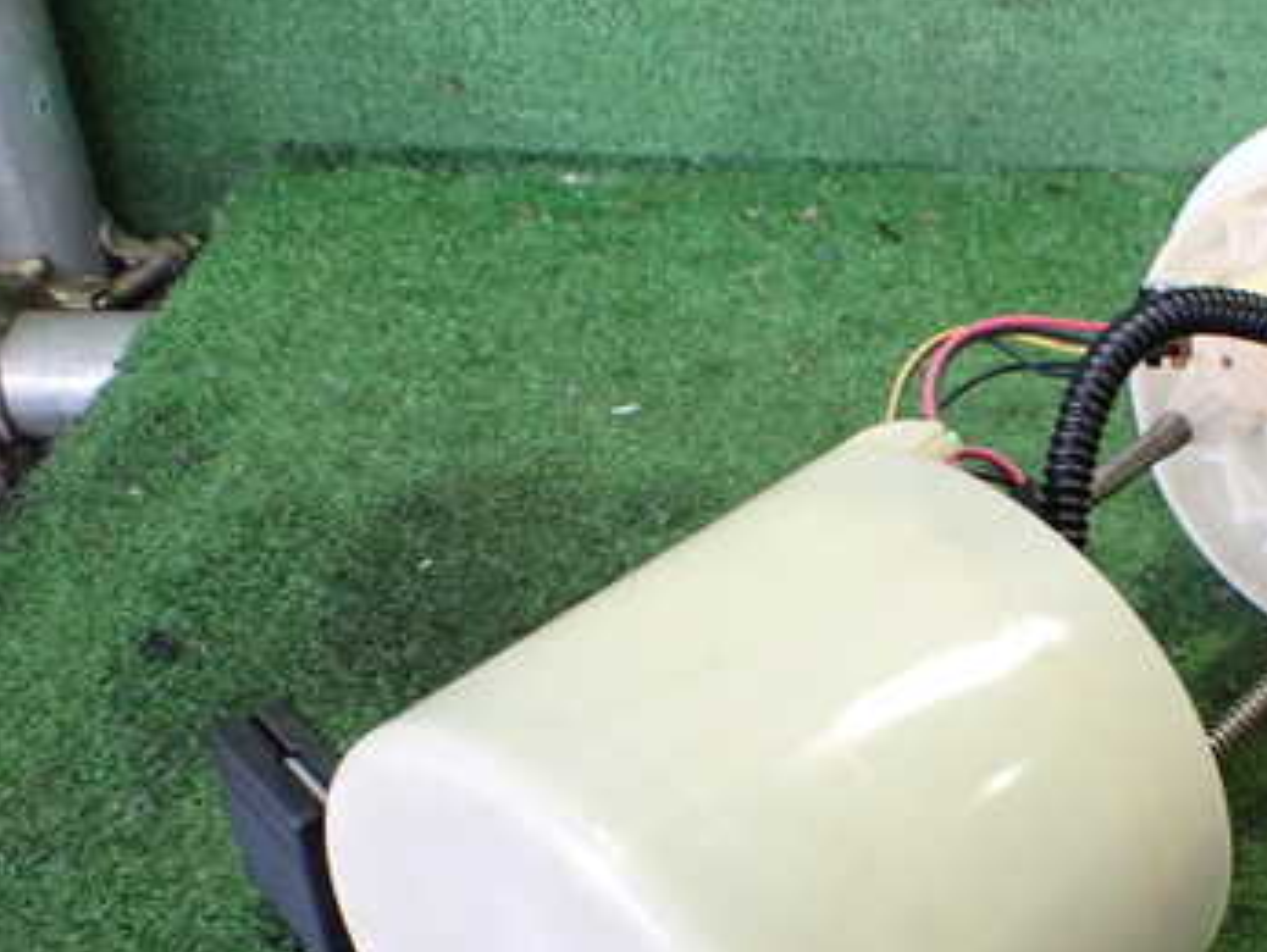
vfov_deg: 27.7
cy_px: 703
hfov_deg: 35.5
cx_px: 1036
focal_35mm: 52
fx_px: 1905
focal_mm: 5.4
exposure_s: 1/80
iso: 800
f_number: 2.3
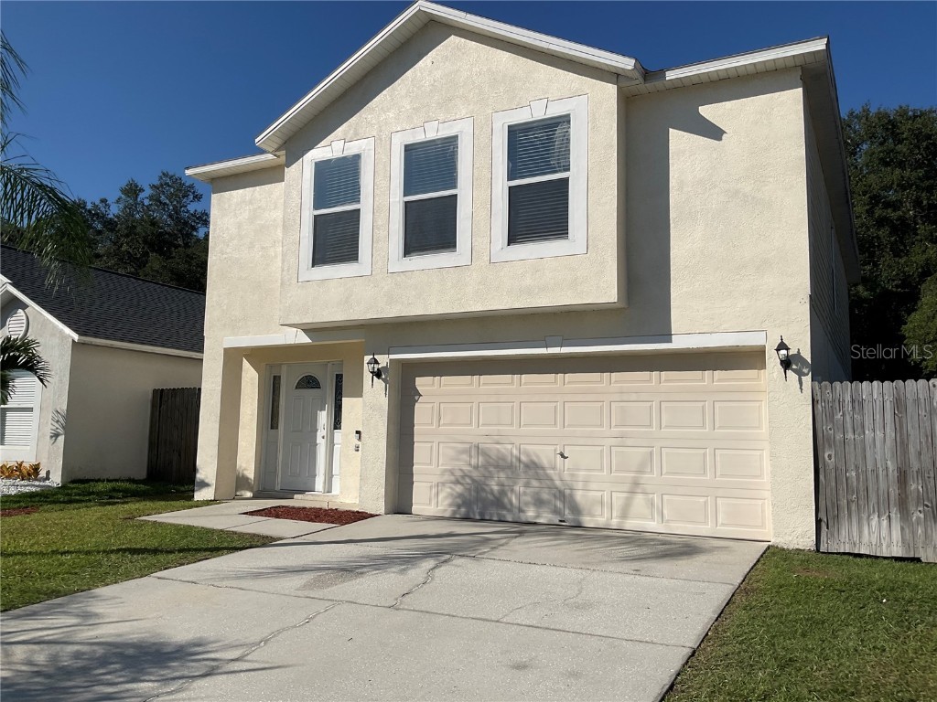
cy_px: 351
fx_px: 785
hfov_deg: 61.7
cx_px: 468
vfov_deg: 48.2
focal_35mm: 29
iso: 16
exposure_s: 1/5263
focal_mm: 3
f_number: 1.8
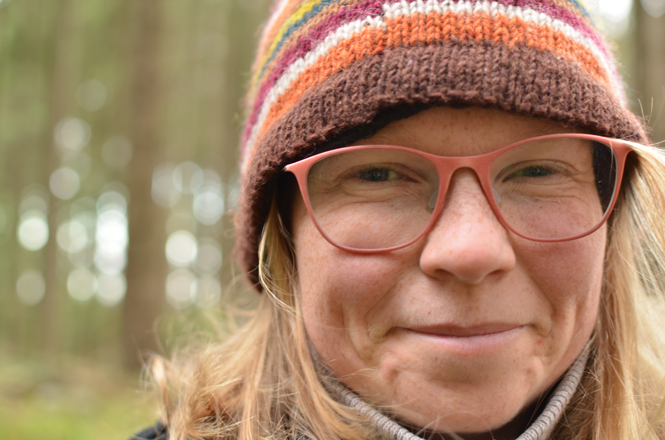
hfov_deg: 37.9
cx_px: 332
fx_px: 968
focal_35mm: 52
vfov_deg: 25.6
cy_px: 220
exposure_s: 1/30
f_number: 2.8
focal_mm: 35
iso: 400
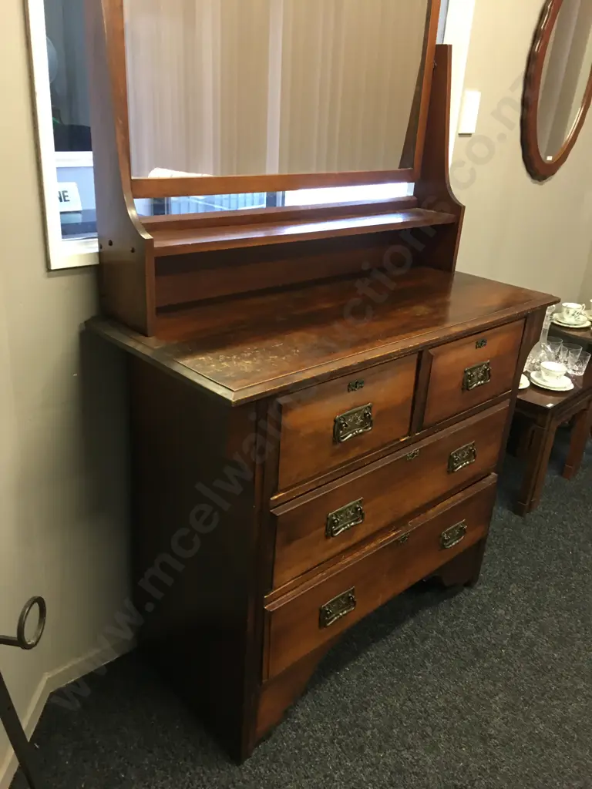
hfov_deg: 48.2
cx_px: 296
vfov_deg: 61.7
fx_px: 661
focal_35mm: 29
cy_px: 394
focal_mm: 4.15
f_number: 2.2
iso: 100
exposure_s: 1/17
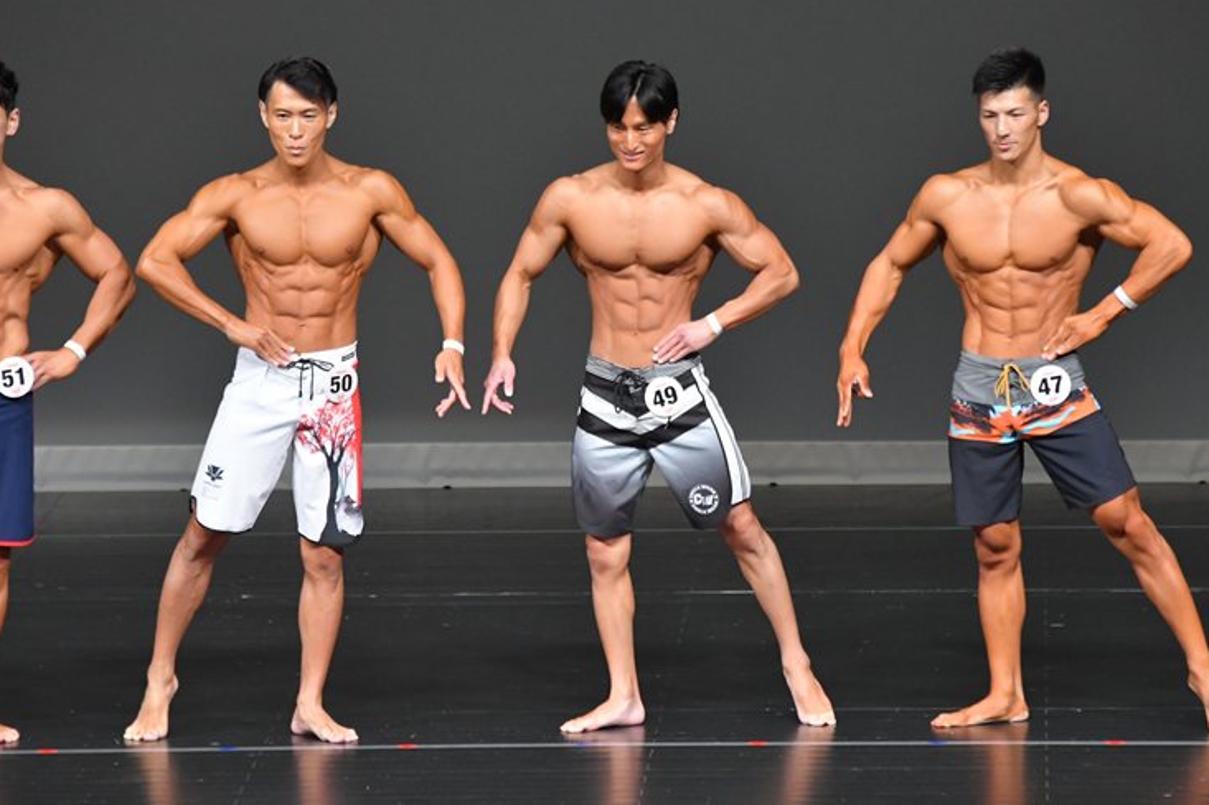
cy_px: 391
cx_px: 618
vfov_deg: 4.1
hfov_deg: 6.2
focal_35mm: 333
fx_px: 11178
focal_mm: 210
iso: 4000
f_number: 5.6
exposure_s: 1/400
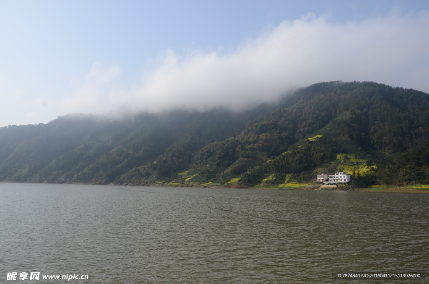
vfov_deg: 47.7
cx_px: 214
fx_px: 321
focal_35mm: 27
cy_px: 142
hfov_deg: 67.5
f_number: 10
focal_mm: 18
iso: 100
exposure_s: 1/200
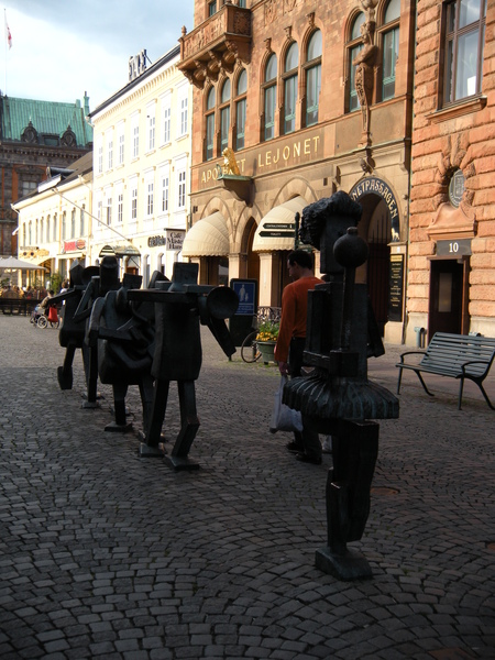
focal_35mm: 49
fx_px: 934
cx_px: 248
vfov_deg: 38.9
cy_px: 330
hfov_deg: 29.7
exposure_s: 1/171
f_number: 4.1
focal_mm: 8.2
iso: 64
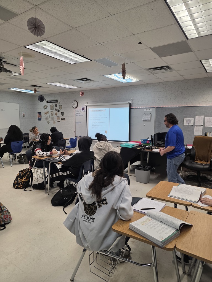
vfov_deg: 73.9
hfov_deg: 58.9
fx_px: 188
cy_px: 141
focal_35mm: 23
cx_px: 106
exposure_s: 1/120
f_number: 1.7
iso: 125
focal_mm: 6.3
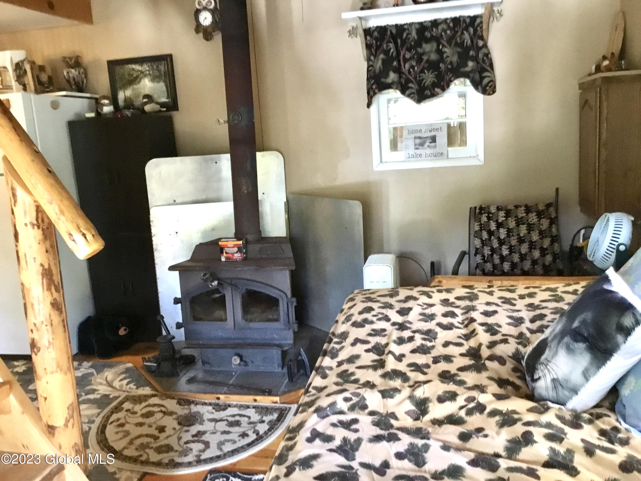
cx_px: 320
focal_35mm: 31
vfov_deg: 45.4
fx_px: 574
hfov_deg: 58.4
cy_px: 240
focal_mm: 3.3
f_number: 2.4
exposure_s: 1/15
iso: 250
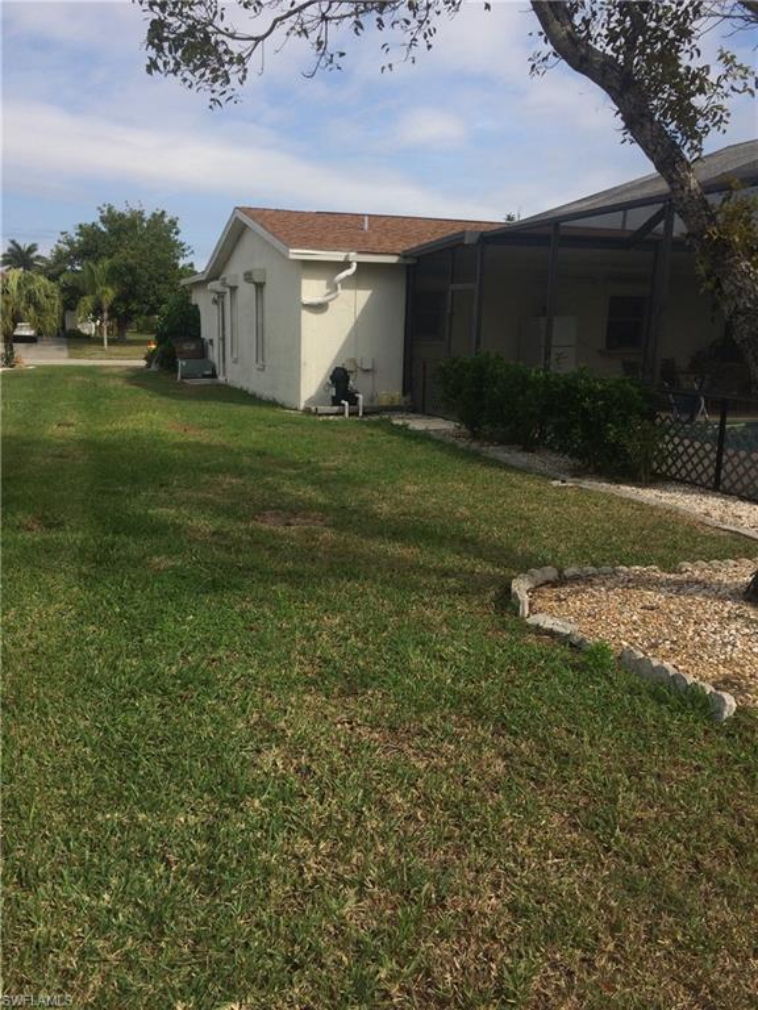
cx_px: 379
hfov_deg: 48.2
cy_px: 505
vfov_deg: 61.7
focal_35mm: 29
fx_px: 847
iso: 32
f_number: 2.2
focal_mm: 4.15
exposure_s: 1/2160
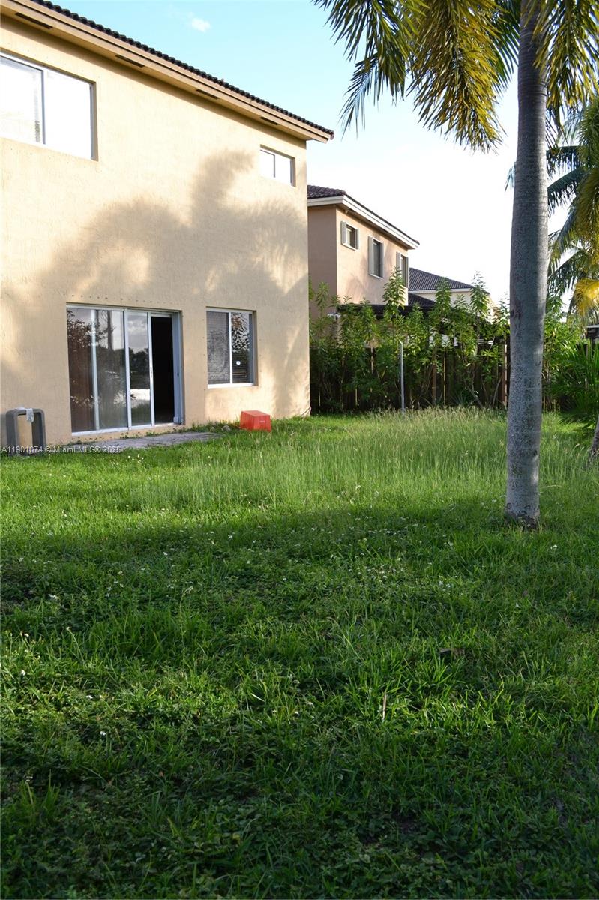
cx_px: 300
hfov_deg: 47.9
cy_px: 450
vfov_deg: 67.4
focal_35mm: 27
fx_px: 674
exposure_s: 1/125
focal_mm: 18
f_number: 5.6
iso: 140
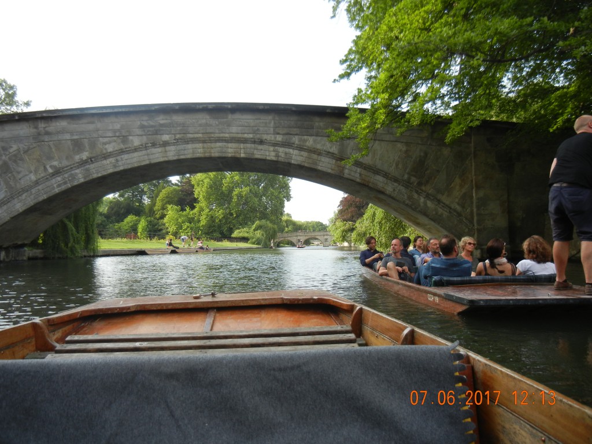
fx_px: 513
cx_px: 296
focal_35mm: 30
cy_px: 222
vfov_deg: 46.8
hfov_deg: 60.0
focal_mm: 5.4
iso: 160
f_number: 3.5
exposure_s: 1/296
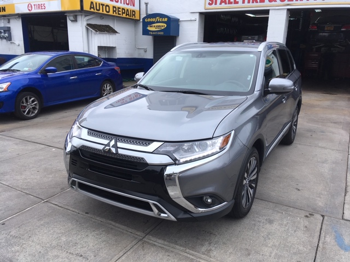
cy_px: 131
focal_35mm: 29
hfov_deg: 61.7
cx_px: 175
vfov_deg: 48.2
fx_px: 293
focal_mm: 4.15
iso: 25
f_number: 2.2
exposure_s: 1/725
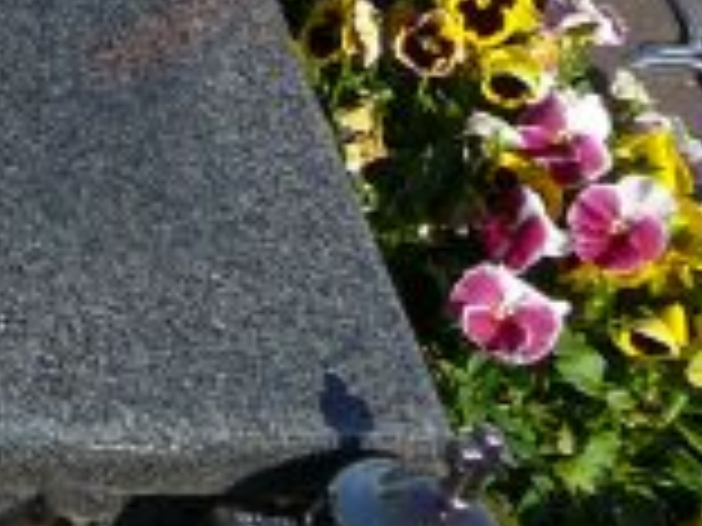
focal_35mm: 176
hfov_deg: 10.5
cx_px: -594
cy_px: -27
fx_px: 3569
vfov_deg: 8.4
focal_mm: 6.4
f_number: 3.2
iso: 80
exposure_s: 1/800
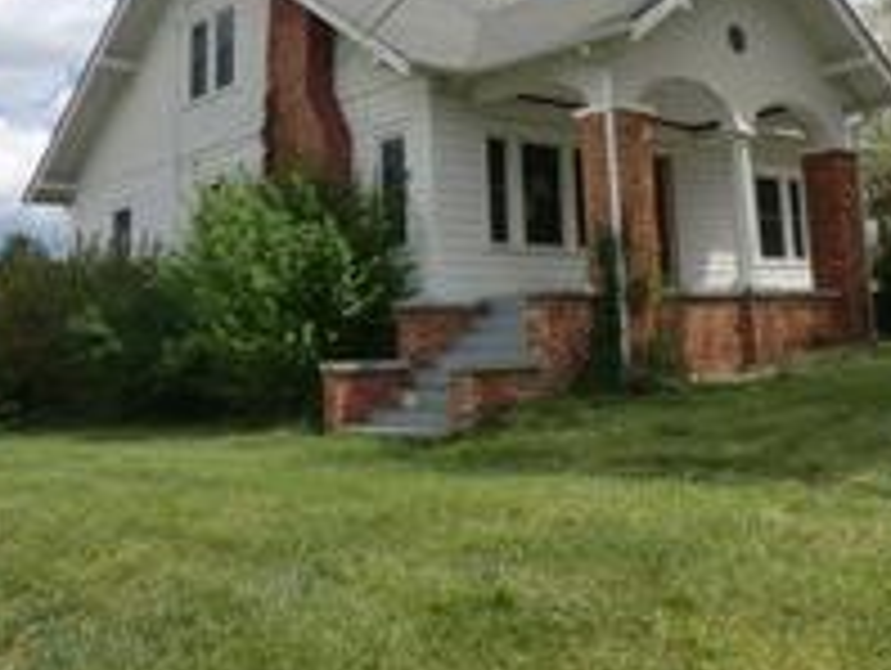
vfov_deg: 33.3
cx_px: 504
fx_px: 1082
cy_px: 121
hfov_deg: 44.6
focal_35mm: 42
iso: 64
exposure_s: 1/200
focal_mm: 4.3
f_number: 7.5
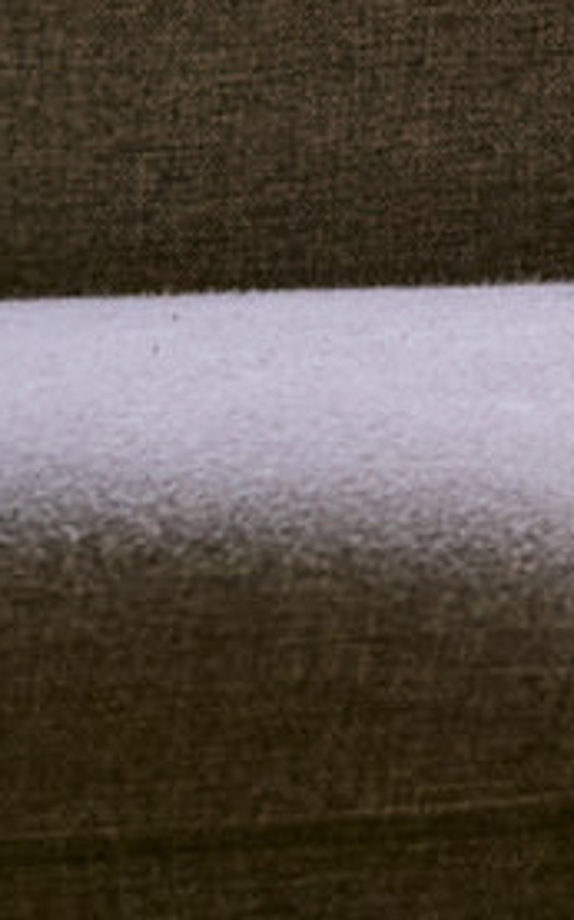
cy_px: -722
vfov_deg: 5.4
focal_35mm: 385
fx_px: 9641
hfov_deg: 3.3
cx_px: 2396
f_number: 4.5
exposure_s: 1/100
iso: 800
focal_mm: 55
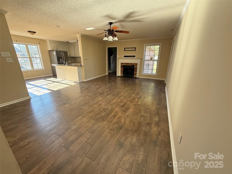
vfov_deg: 85.7
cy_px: 87
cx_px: 116
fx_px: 94
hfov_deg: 102.1
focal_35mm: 14
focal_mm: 2.22
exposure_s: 1/99
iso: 200
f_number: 2.2
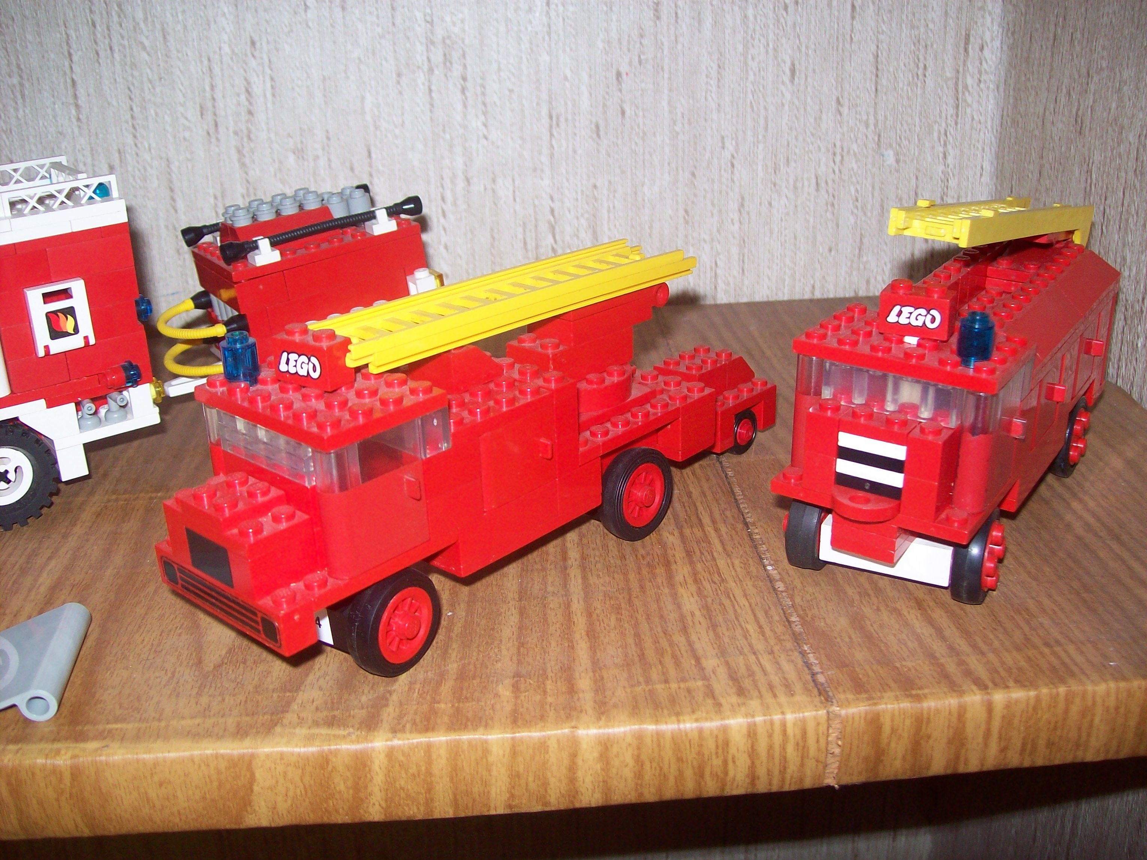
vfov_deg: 39.7
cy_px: 430
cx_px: 574
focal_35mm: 36
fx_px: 1193
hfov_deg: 51.4
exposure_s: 1/64
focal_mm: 6
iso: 80
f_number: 2.7
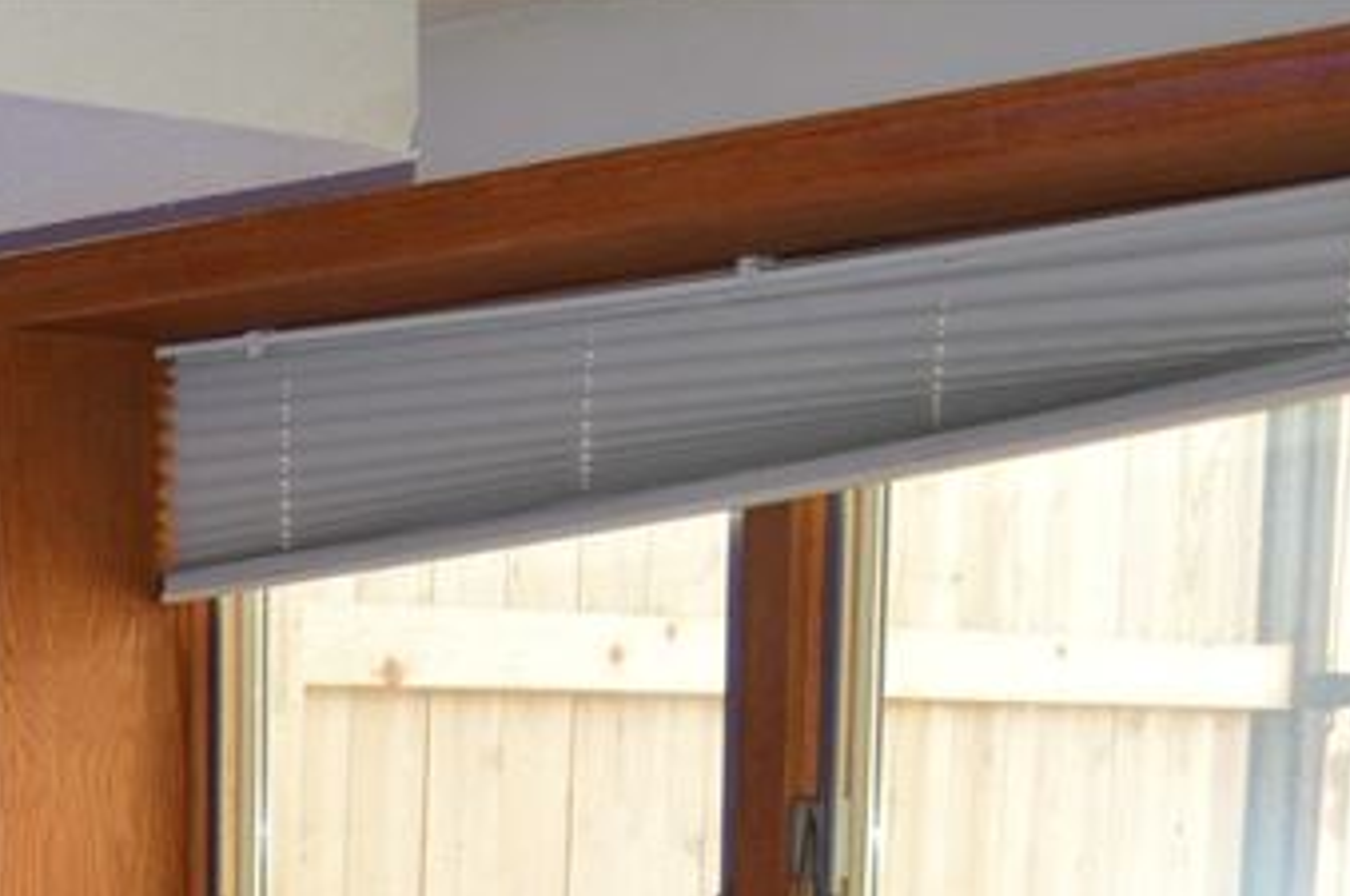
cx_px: -522
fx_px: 3820
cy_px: 1675
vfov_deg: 12.2
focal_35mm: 102
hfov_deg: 18.3
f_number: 3.5
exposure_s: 1/60
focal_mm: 18
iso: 450
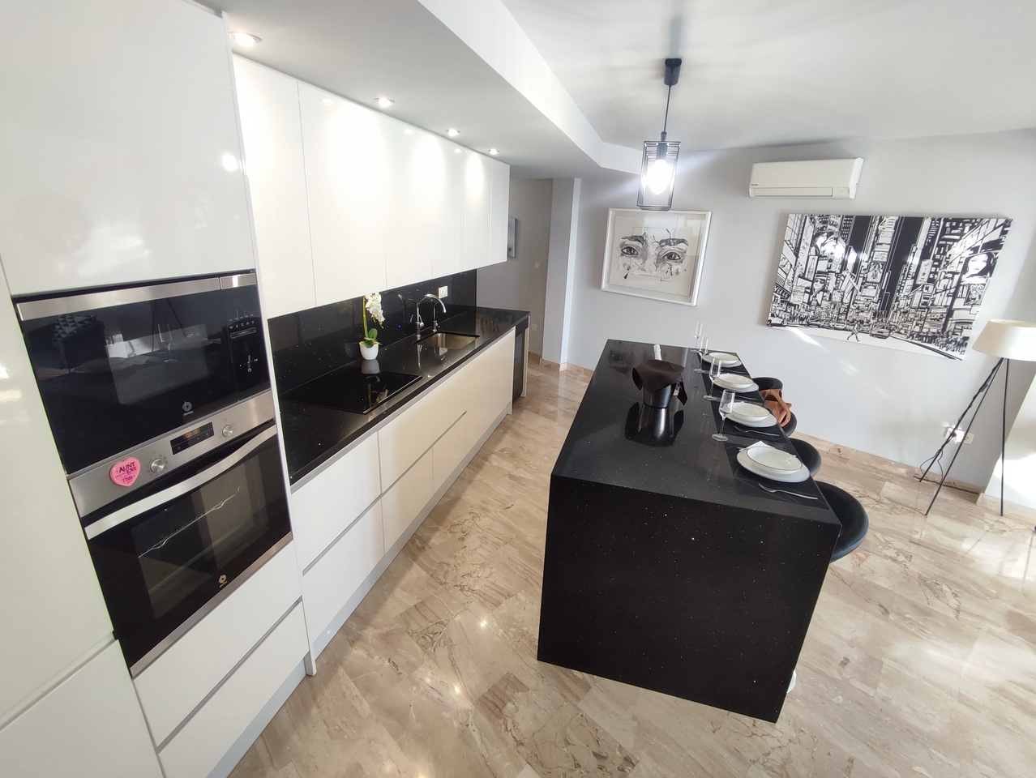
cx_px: 518
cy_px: 389
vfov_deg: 78.2
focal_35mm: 16
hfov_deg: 94.5
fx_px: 479
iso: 179
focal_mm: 1.65
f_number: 2.2
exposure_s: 1/100
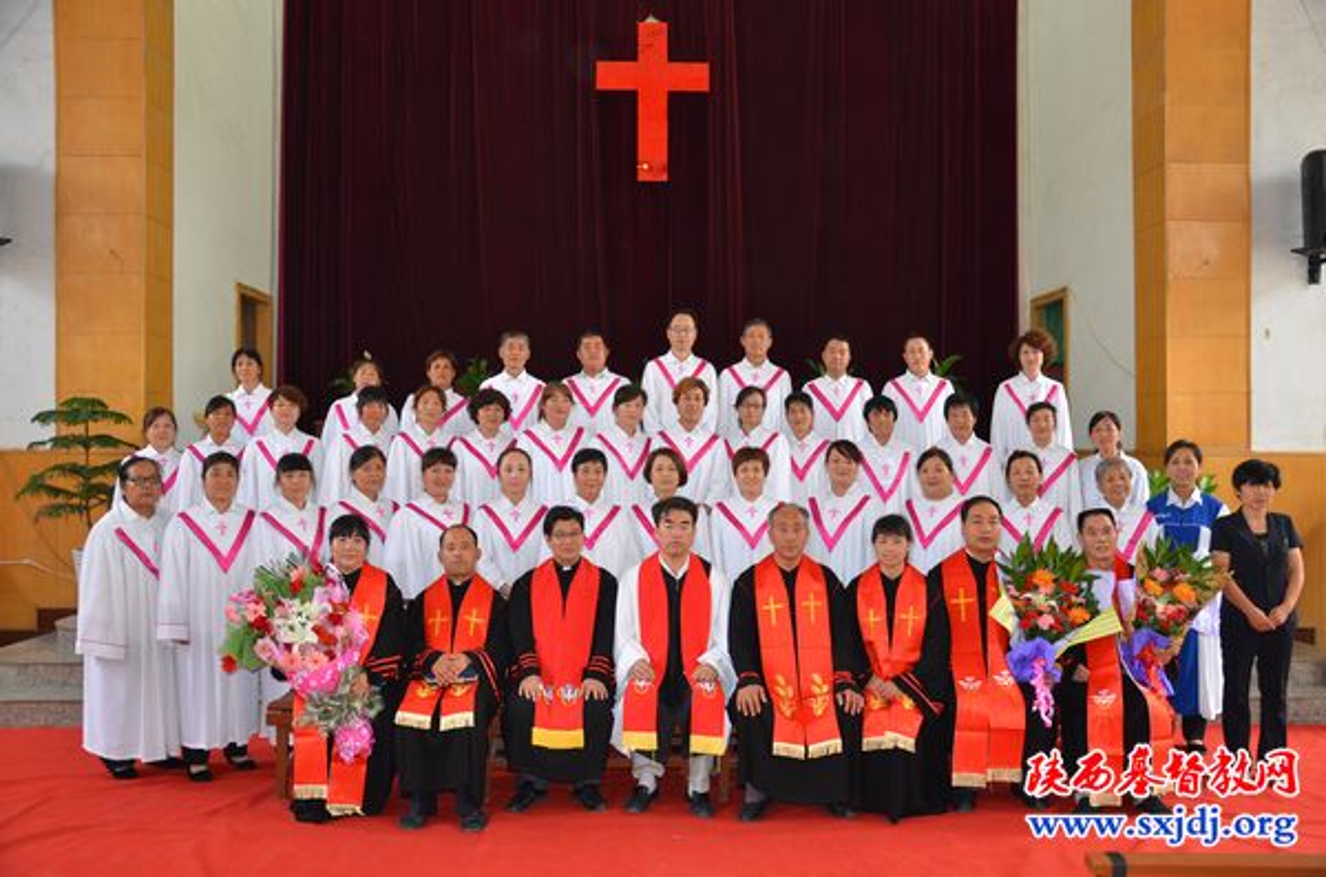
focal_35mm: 32
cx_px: 663
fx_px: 1157
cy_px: 438
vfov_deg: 41.5
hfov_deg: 59.6
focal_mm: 21
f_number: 3.8
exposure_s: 1/60
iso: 640
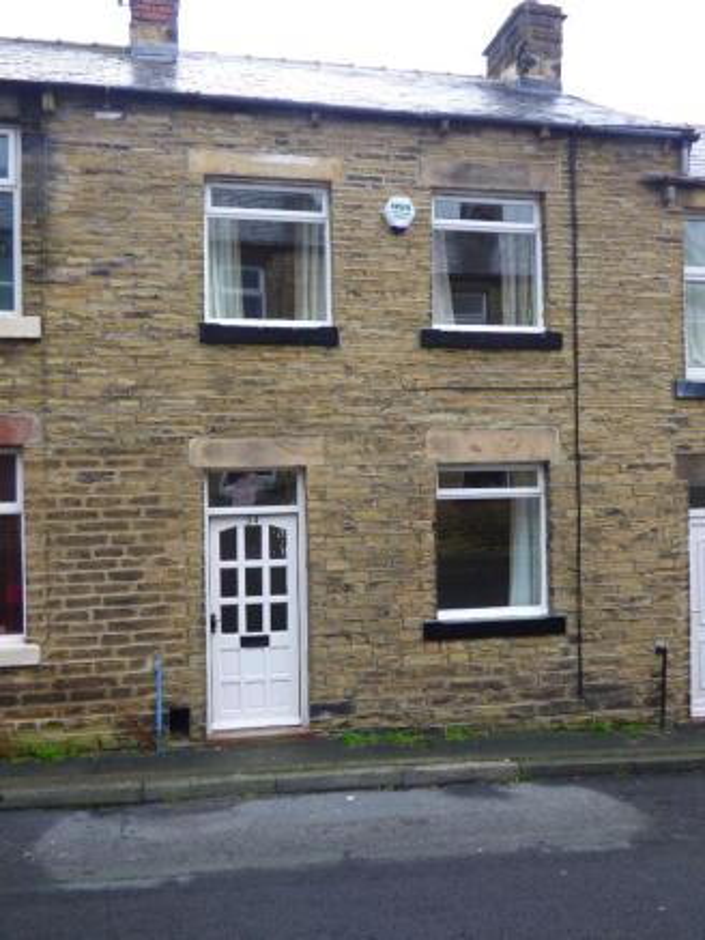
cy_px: 470
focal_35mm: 33
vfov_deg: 55.3
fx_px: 896
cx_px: 352
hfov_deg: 43.0
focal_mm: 5.78
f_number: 3.4
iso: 100
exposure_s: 1/60
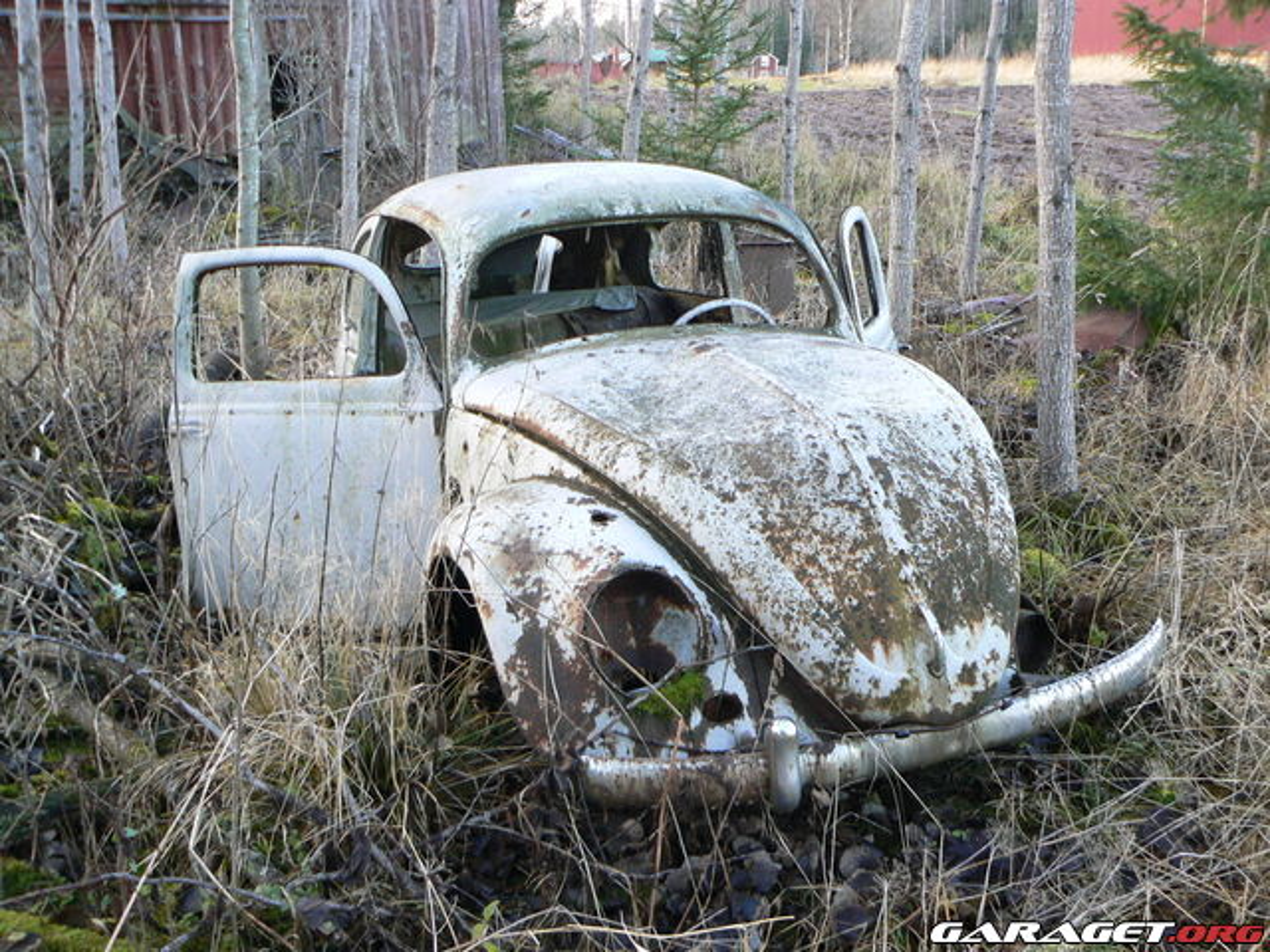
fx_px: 1321
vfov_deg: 39.7
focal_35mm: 36
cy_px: 476
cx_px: 635
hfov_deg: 51.4
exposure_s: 1/30
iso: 100
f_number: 2.8
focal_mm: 6
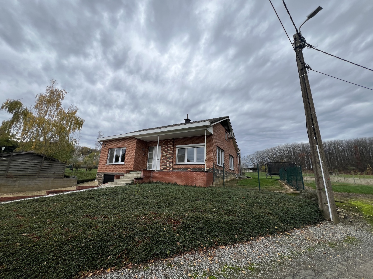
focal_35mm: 13
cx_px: 186
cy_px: 140
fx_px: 140
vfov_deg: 89.9
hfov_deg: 106.2
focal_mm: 1.57
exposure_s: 1/463
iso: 32
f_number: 1.8
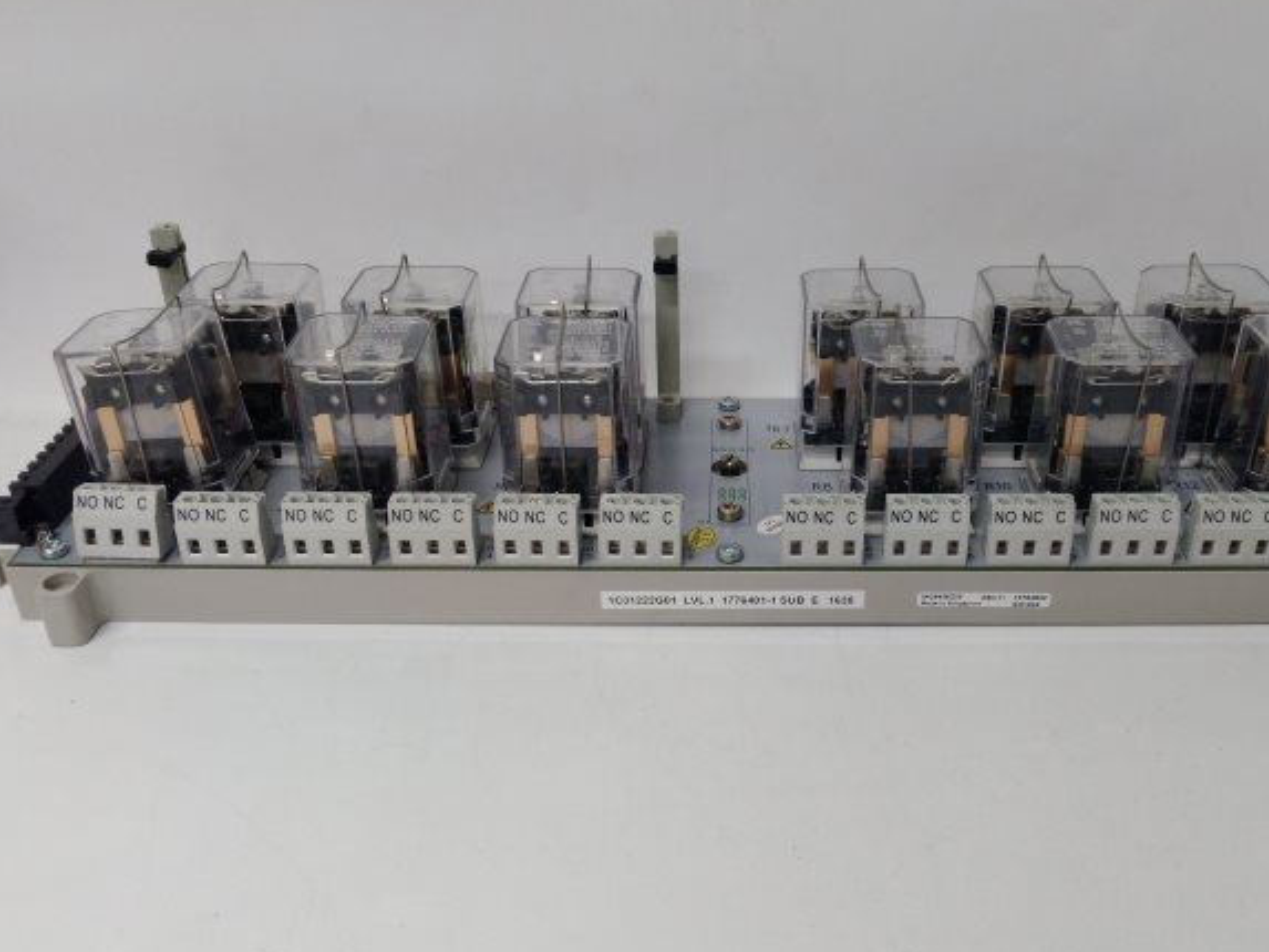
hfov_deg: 55.1
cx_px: 740
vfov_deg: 43.0
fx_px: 1210
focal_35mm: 33
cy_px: 482
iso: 172
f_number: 2
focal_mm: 3.79
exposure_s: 1/33
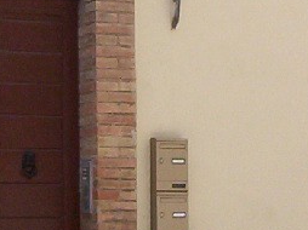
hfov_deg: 11.8
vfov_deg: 8.8
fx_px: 1493
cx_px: 93
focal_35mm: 168
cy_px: 8
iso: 100
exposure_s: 1/445
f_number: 5.24
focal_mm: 5.54
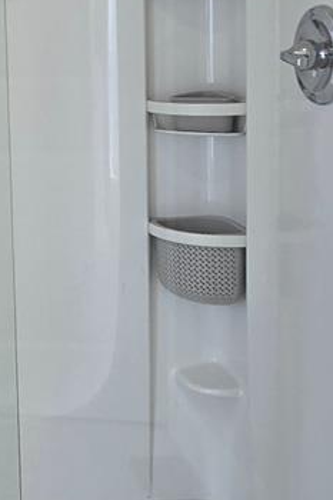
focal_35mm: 58
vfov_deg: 33.7
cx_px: -139
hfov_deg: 20.6
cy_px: 120
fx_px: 805
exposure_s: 1/120
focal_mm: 2.2
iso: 50
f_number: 2.2
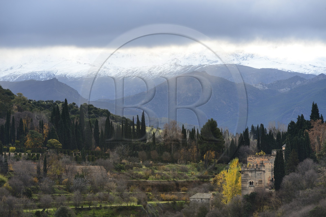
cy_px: 108
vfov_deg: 8.3
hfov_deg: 12.5
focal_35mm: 165
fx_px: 1493
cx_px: 163
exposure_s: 1/160
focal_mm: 165
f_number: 9
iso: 400
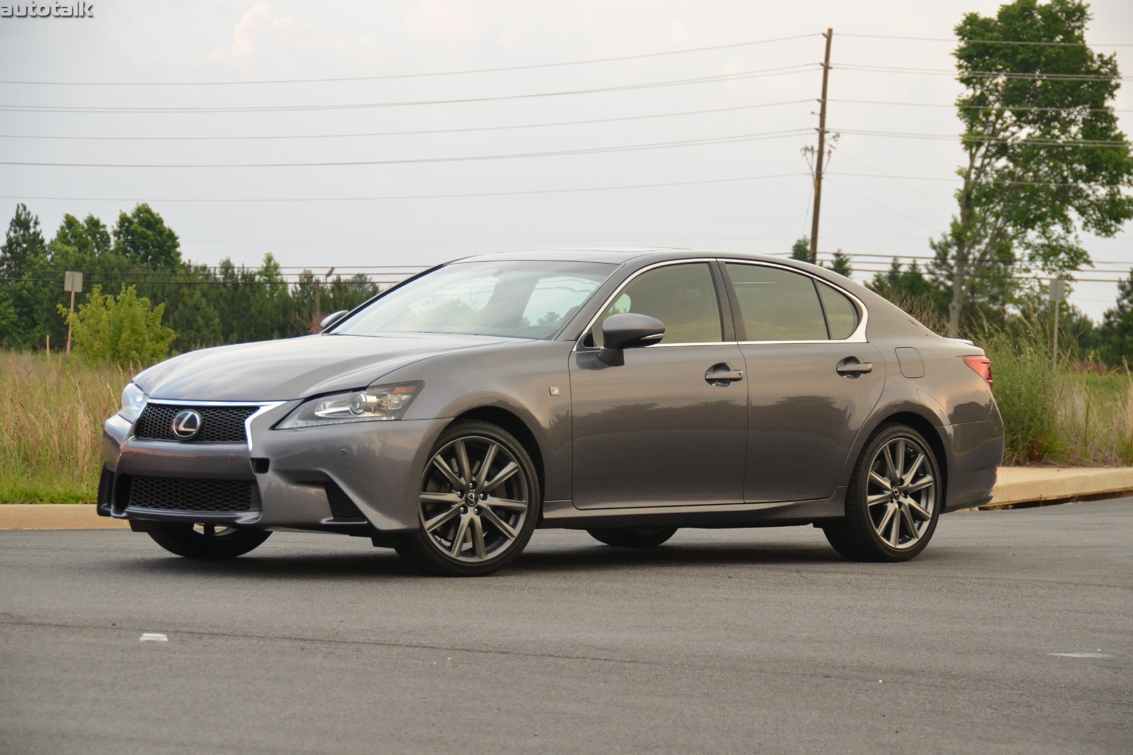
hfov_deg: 18.0
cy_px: 377
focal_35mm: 114
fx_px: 3572
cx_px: 563
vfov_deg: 12.1
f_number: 5
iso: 1250
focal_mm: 75
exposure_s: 1/500
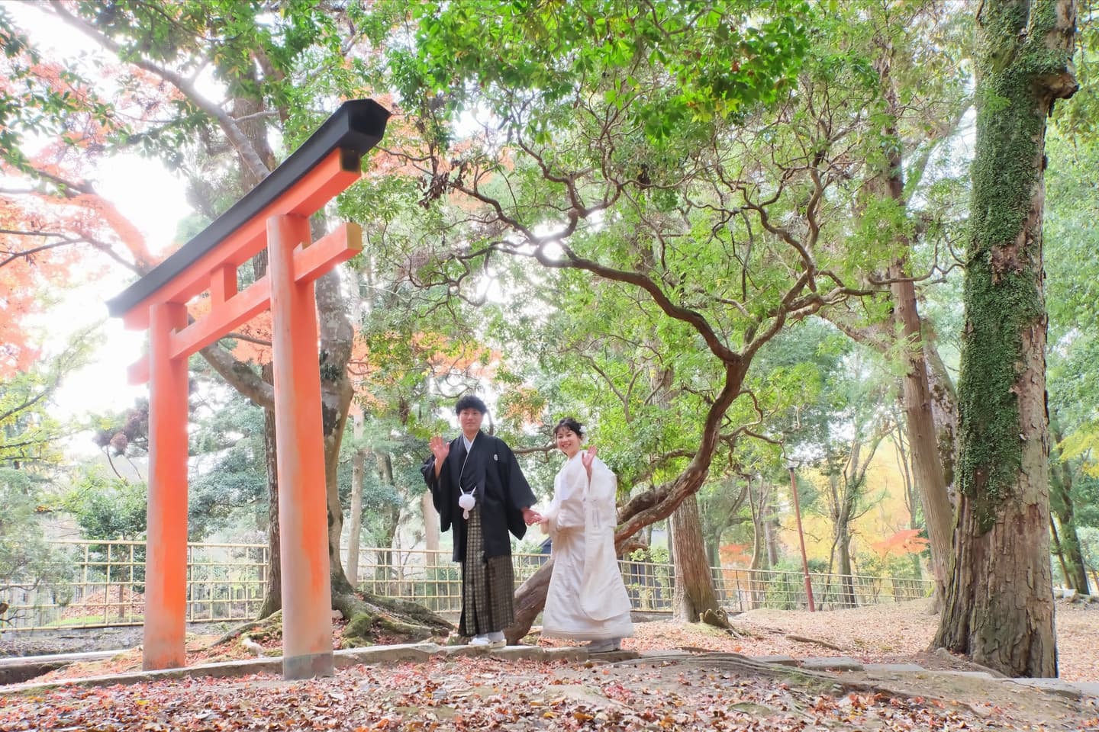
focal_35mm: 30
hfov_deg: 61.9
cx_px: 550
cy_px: 366
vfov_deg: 43.6
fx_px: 916
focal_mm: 20
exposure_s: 1/60
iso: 2000
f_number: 6.3
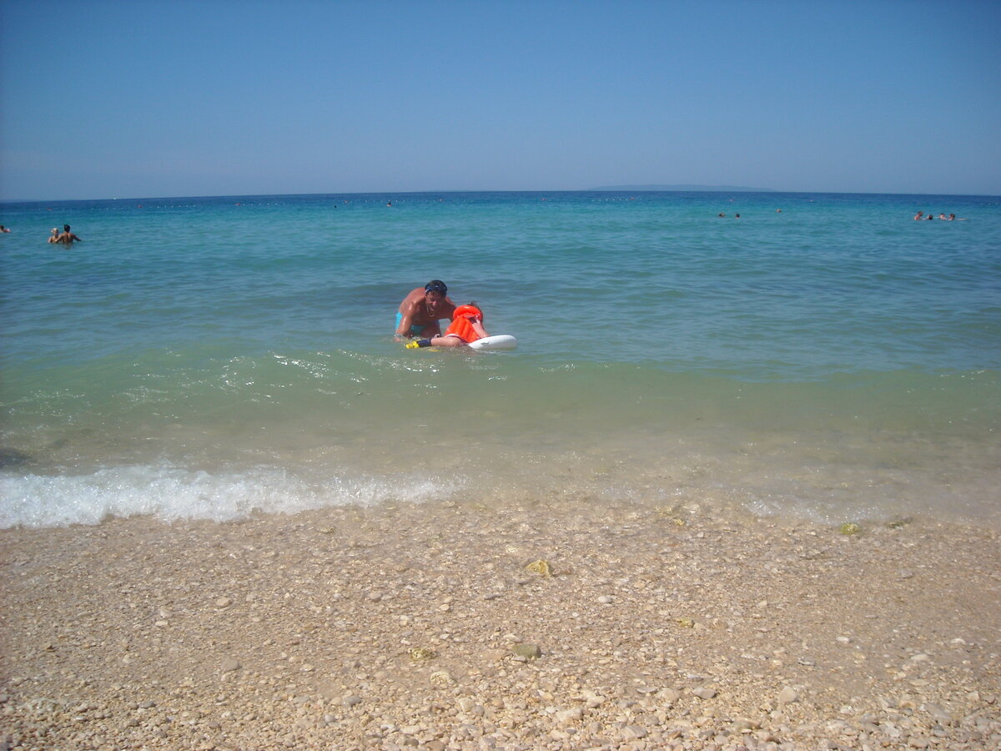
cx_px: 500
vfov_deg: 40.7
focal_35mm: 35
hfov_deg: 52.6
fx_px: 1012
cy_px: 376
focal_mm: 5.7
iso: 64
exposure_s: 1/569
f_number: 5.6
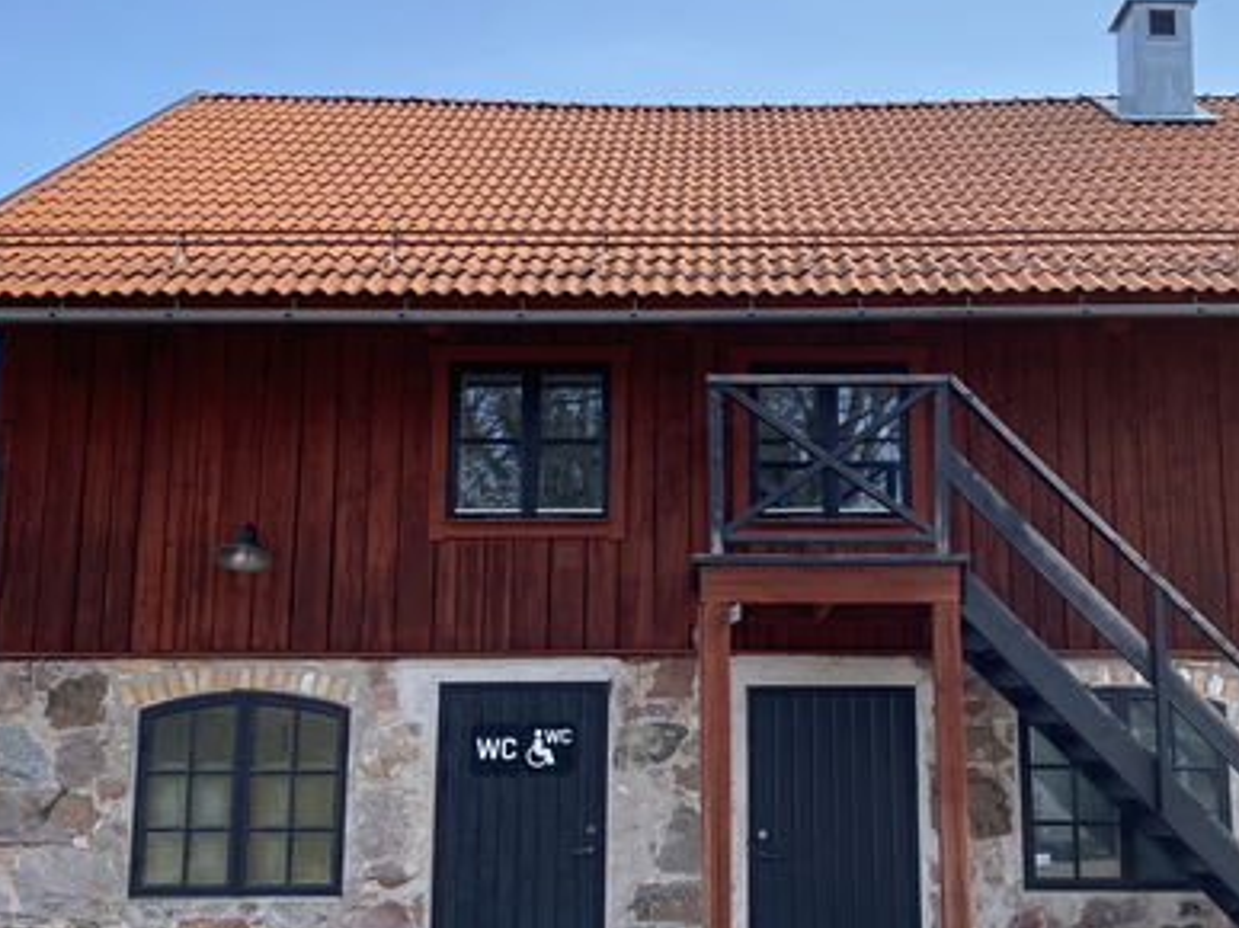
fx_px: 1539
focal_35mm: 43
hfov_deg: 43.7
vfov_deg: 33.5
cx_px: 736
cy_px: 522
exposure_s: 1/1147
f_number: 1.8
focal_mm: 4.25
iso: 32
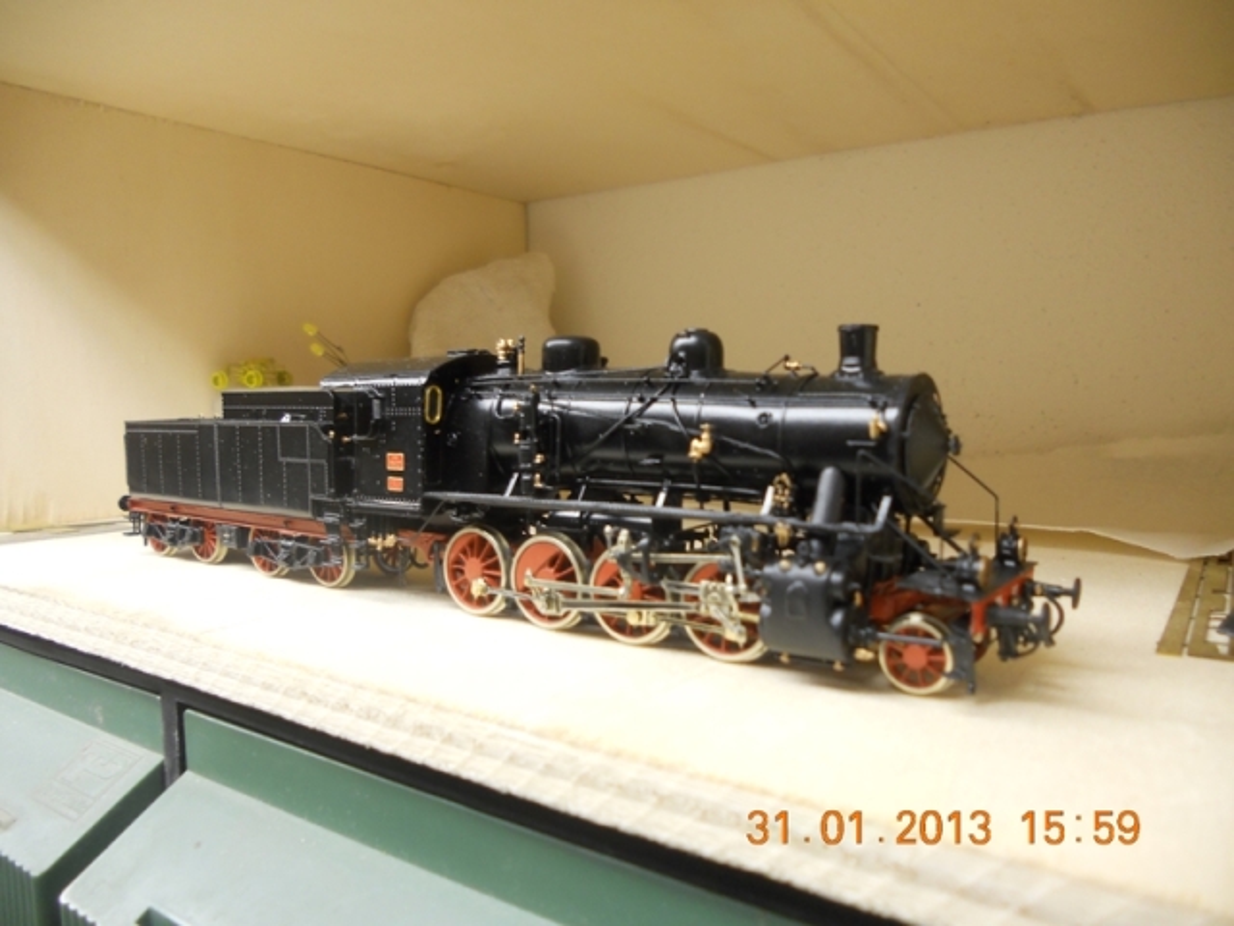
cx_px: 617
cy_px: 463
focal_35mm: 27
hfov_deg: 65.3
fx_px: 963
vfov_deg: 51.4
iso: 160
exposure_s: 1/30
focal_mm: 4.9
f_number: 3.2
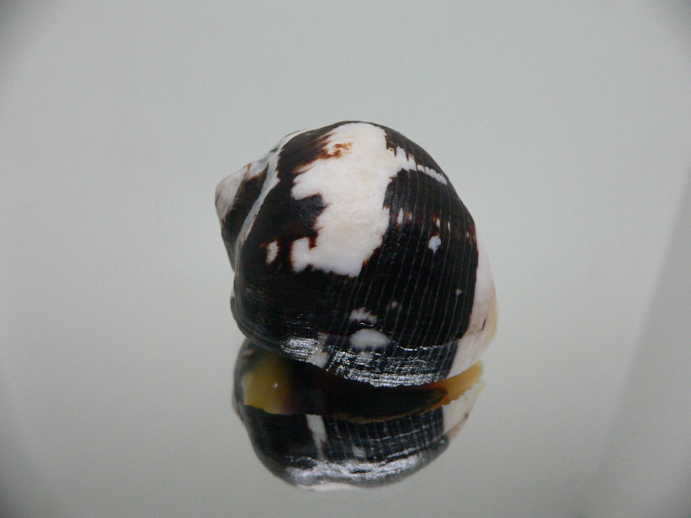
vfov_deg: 40.7
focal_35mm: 35
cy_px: 259
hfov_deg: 52.6
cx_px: 346
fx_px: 699
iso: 200
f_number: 2.8
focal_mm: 4.6
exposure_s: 1/50
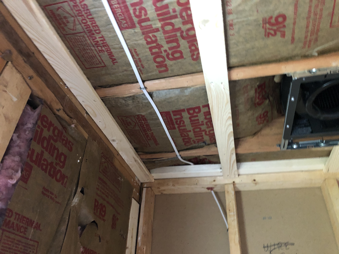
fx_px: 274
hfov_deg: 63.4
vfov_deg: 49.7
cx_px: 170
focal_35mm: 28
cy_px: 127
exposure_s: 1/5
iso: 100
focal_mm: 3.99
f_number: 1.8
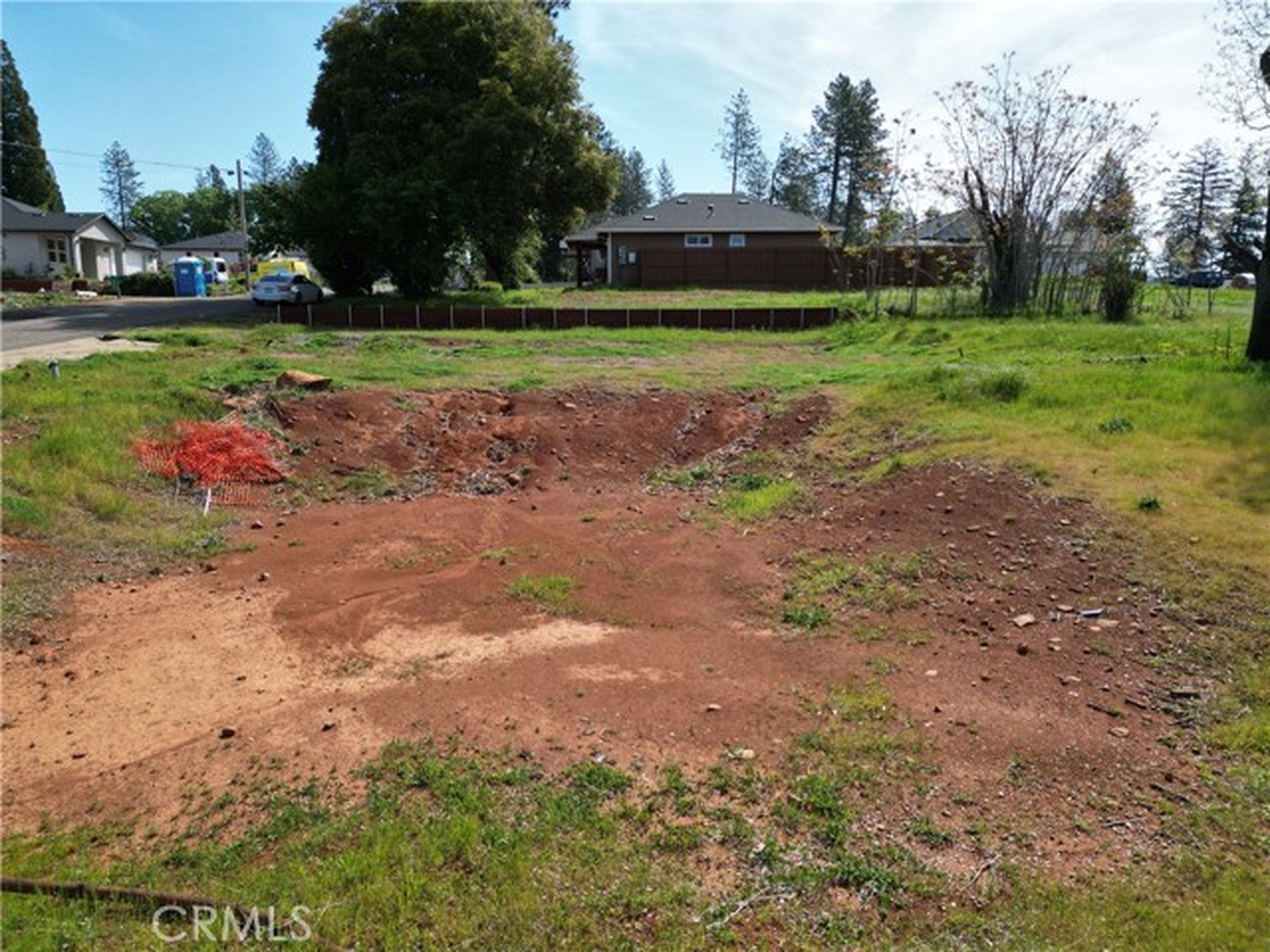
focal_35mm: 24
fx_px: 881
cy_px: 476
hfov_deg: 71.6
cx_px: 635
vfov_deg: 56.8
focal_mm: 6.72
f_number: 1.7
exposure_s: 1/3000
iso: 200
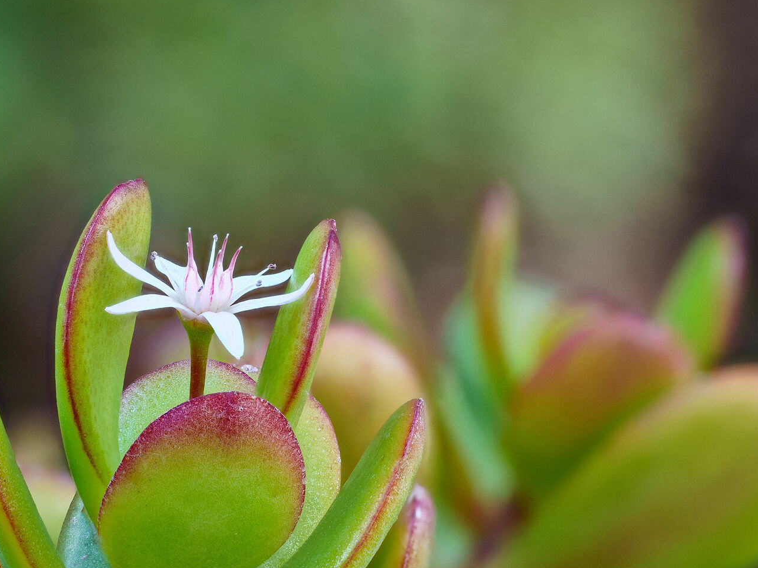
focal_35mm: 190
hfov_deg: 10.4
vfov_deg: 7.8
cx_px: 231
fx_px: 4160
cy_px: 241
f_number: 4.5
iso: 100
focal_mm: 105
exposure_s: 1/80
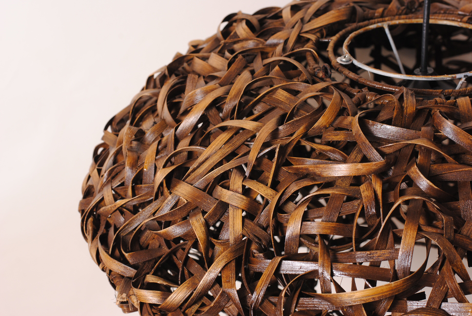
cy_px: 158
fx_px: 985
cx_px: 236
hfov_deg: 27.0
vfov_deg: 18.2
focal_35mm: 75
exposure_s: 1/80
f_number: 8
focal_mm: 50
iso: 200
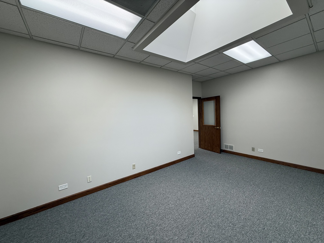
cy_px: 122
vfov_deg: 85.7
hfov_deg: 102.1
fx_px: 131
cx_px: 162
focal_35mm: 14
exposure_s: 1/120
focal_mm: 2.22
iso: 160
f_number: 2.2
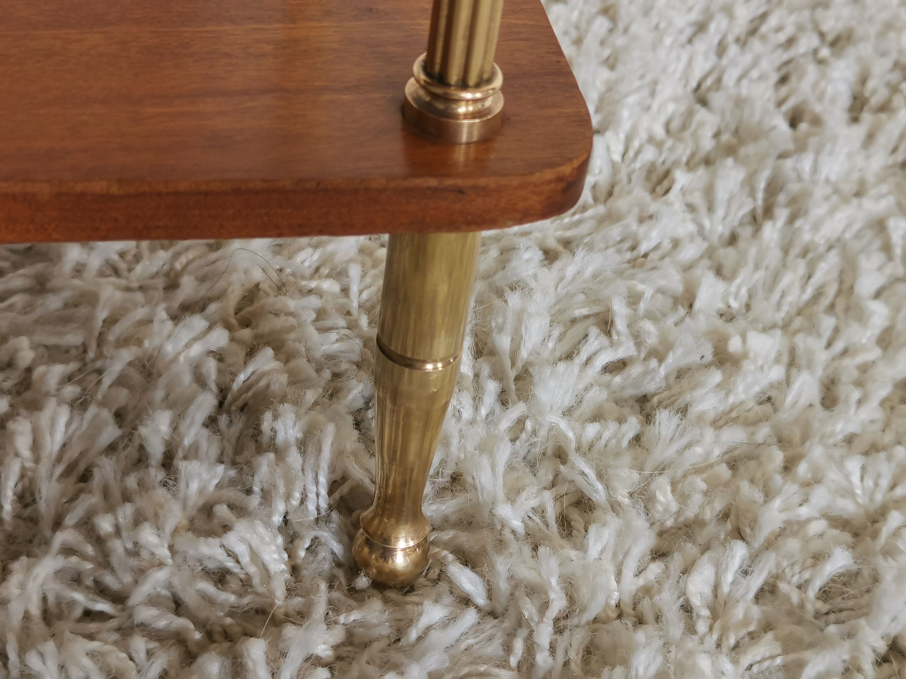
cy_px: 340
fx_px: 1701
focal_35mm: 65
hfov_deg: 29.8
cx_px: 453
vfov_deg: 22.6
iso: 125
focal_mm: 5.58
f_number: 1.8
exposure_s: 1/100
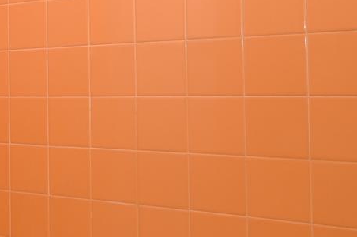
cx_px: -52
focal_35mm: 68
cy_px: 54
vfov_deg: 19.8
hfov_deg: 26.9
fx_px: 673
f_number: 4
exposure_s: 1/60
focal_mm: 10
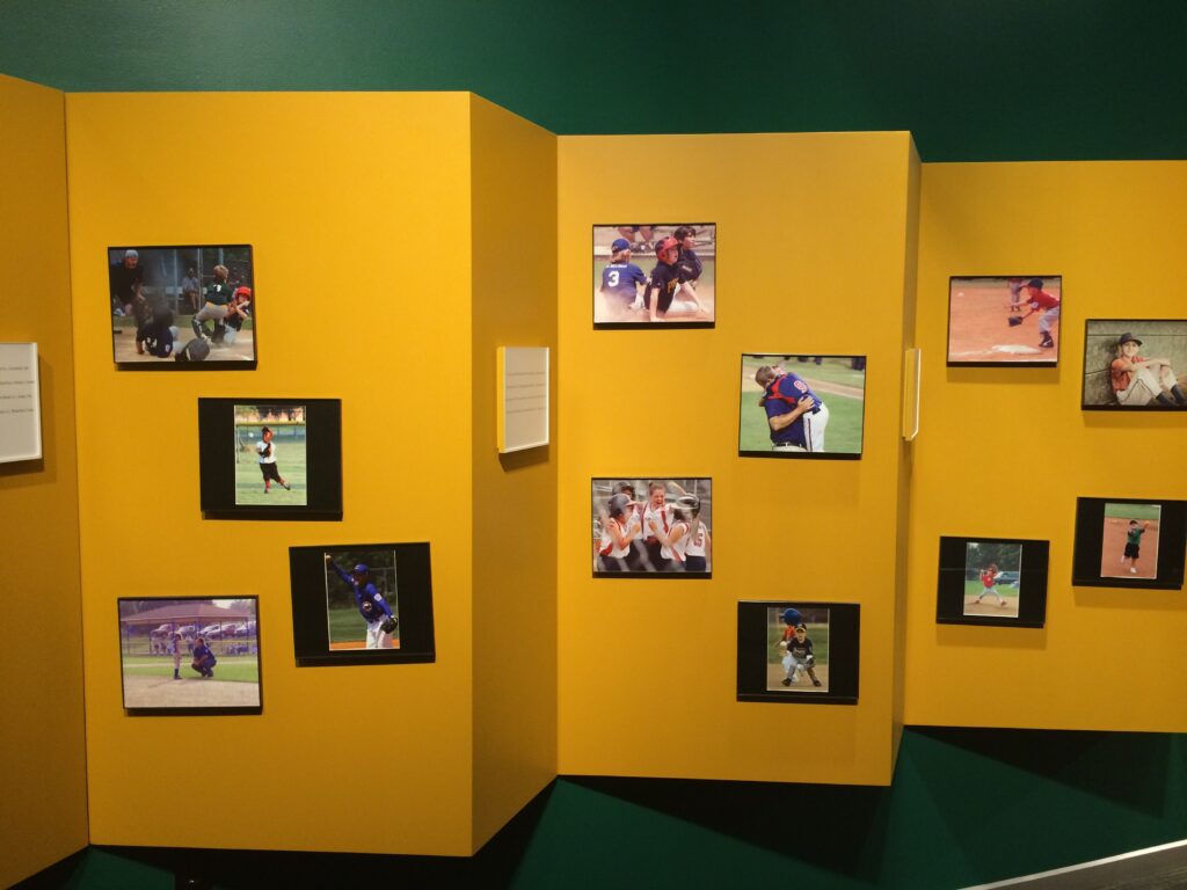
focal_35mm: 29
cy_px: 445
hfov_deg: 61.7
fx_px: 994
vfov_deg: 48.2
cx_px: 594
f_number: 2.2
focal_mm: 4.15
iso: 125
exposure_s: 1/30
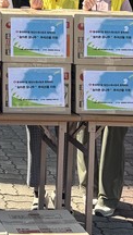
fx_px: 725
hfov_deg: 9.7
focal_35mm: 116
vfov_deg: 17.3
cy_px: -72
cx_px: -137
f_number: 1.78
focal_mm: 6.76
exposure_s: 1/1637
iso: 80
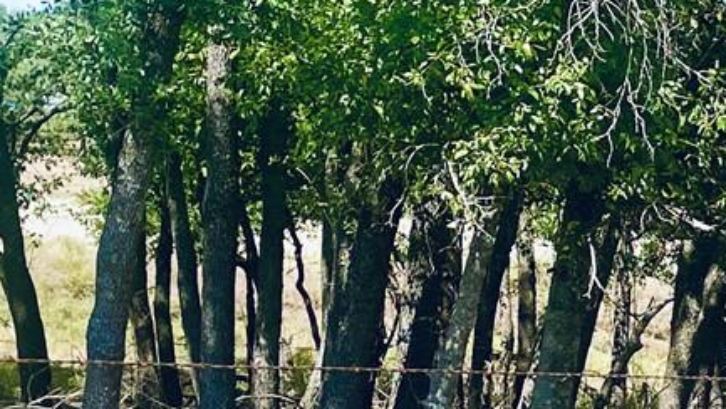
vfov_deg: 9.1
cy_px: 261
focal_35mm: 134
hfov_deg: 15.8
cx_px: 630
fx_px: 2581
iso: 32
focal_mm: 4.2
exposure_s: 1/2092
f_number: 1.6
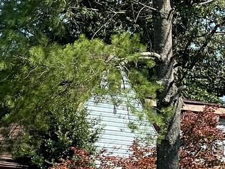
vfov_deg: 4.1
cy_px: 272
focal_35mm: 361
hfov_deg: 5.5
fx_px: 2346
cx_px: 95
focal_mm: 7.5
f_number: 2.2
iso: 20
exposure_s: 1/550
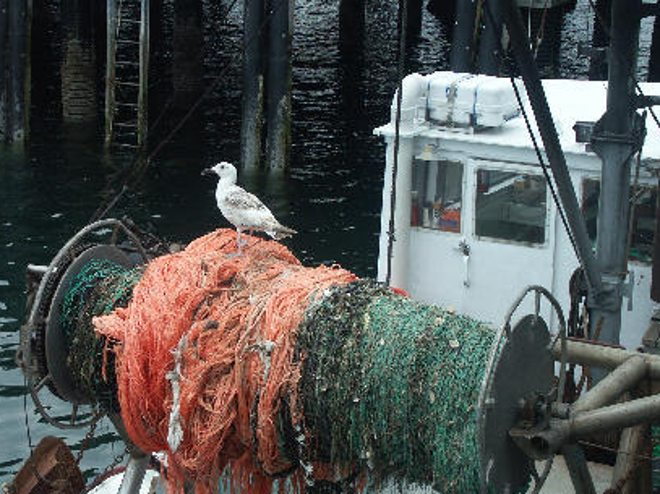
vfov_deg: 15.9
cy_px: 311
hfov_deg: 21.1
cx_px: 255
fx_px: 1773
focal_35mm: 93
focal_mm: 17.65
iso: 100
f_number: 3.5
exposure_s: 1/200
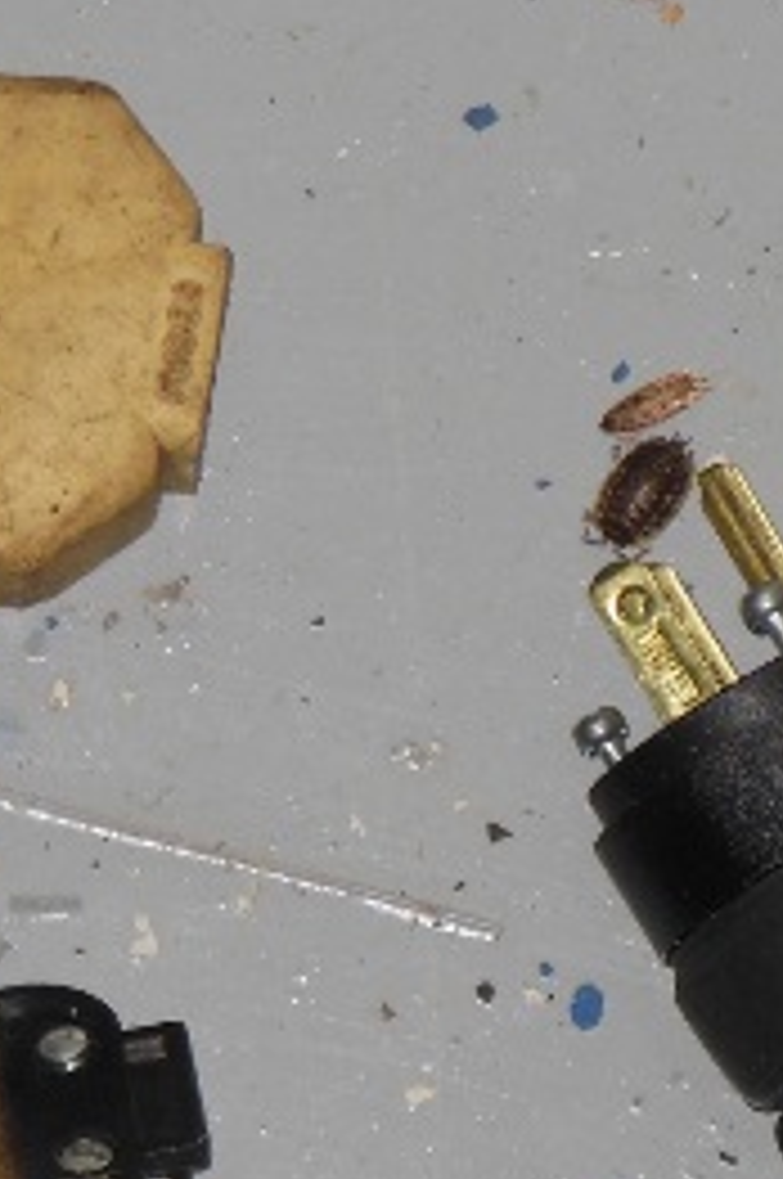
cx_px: 292
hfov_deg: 5.3
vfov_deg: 7.9
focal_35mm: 260
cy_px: 706
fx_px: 8504
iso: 200
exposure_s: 1/60
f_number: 5.2
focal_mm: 26.1
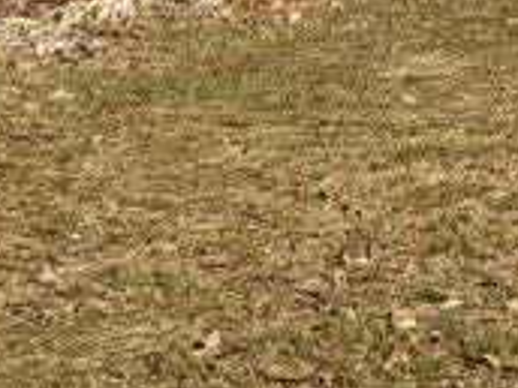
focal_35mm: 155
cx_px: 1403
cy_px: -271
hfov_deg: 10.3
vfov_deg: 9.2
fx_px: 2319
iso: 40
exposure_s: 1/1816
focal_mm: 5.4
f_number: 1.8
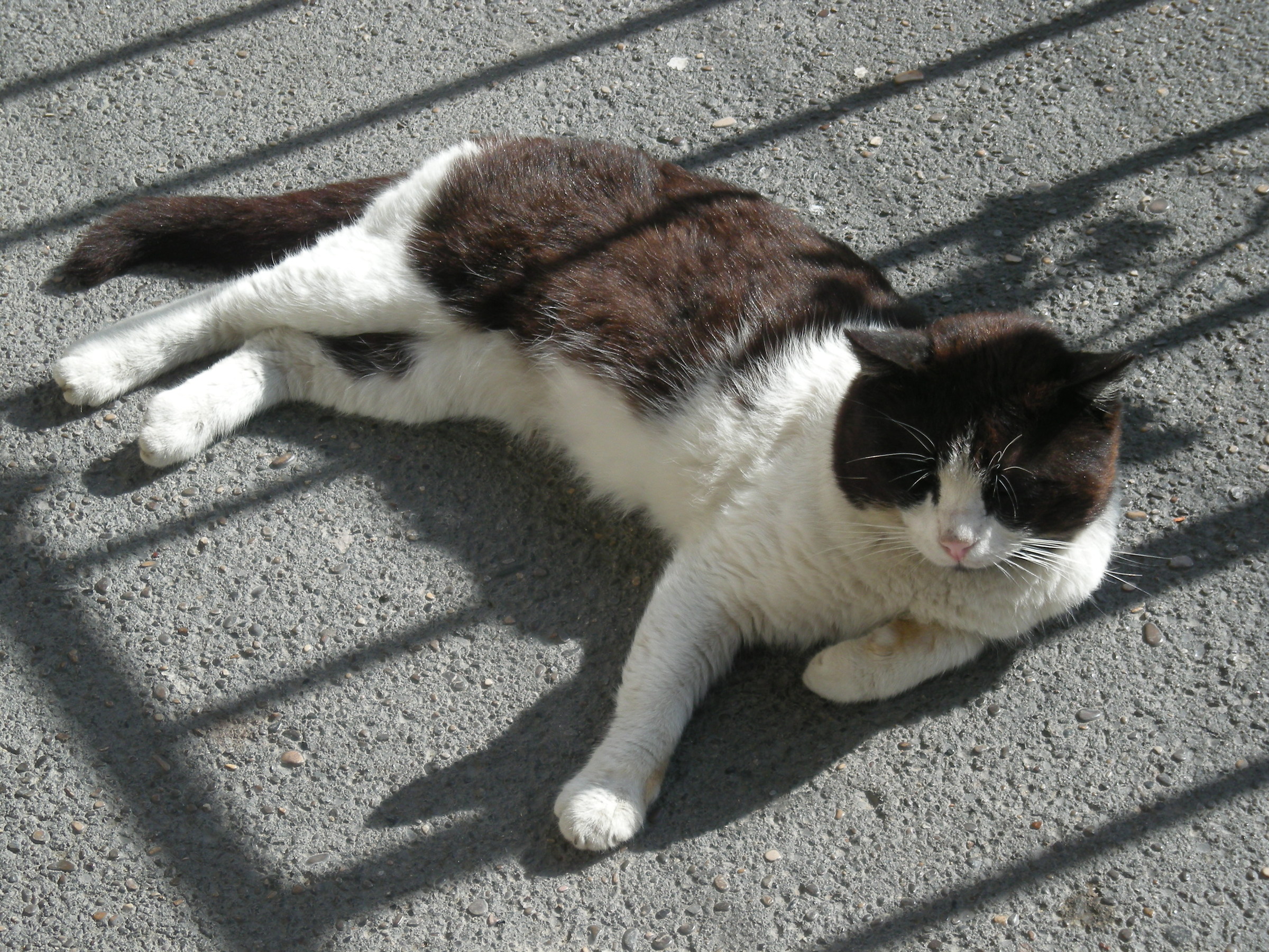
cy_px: 476
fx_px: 3849
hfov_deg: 18.7
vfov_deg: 14.1
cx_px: 634
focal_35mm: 105
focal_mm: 17.1
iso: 50
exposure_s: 1/208
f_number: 4.7
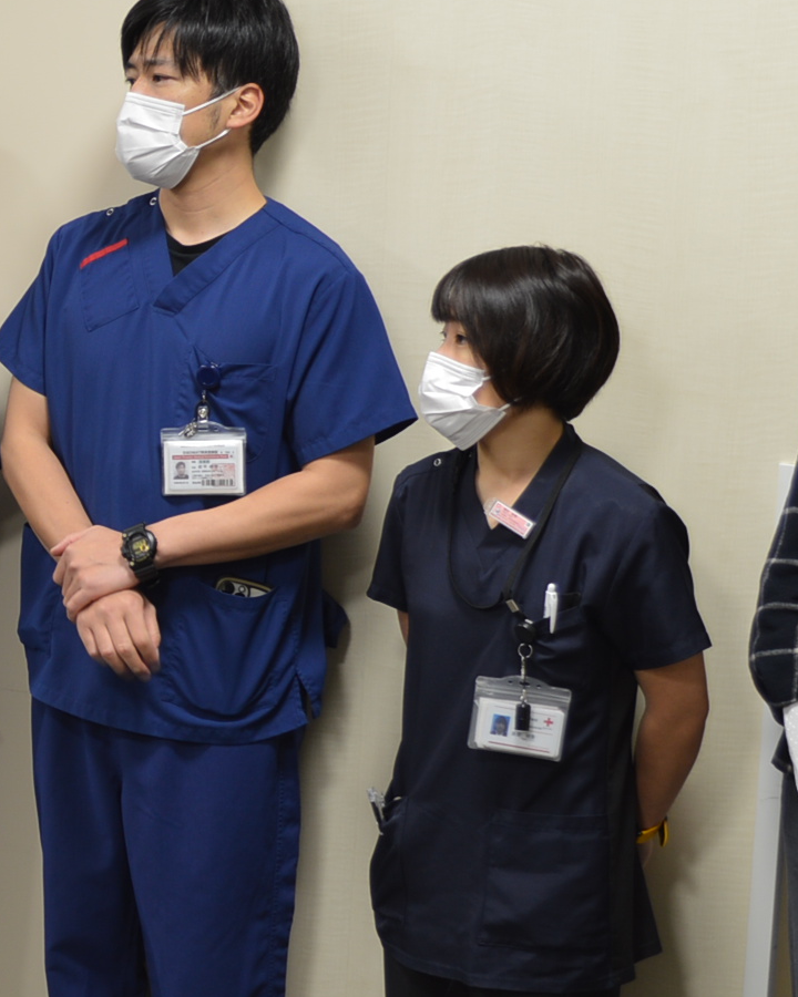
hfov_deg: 15.1
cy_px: 551
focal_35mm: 94
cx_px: -416
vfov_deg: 20.4
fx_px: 2775
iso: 100
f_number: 3.8
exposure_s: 1/10
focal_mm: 20
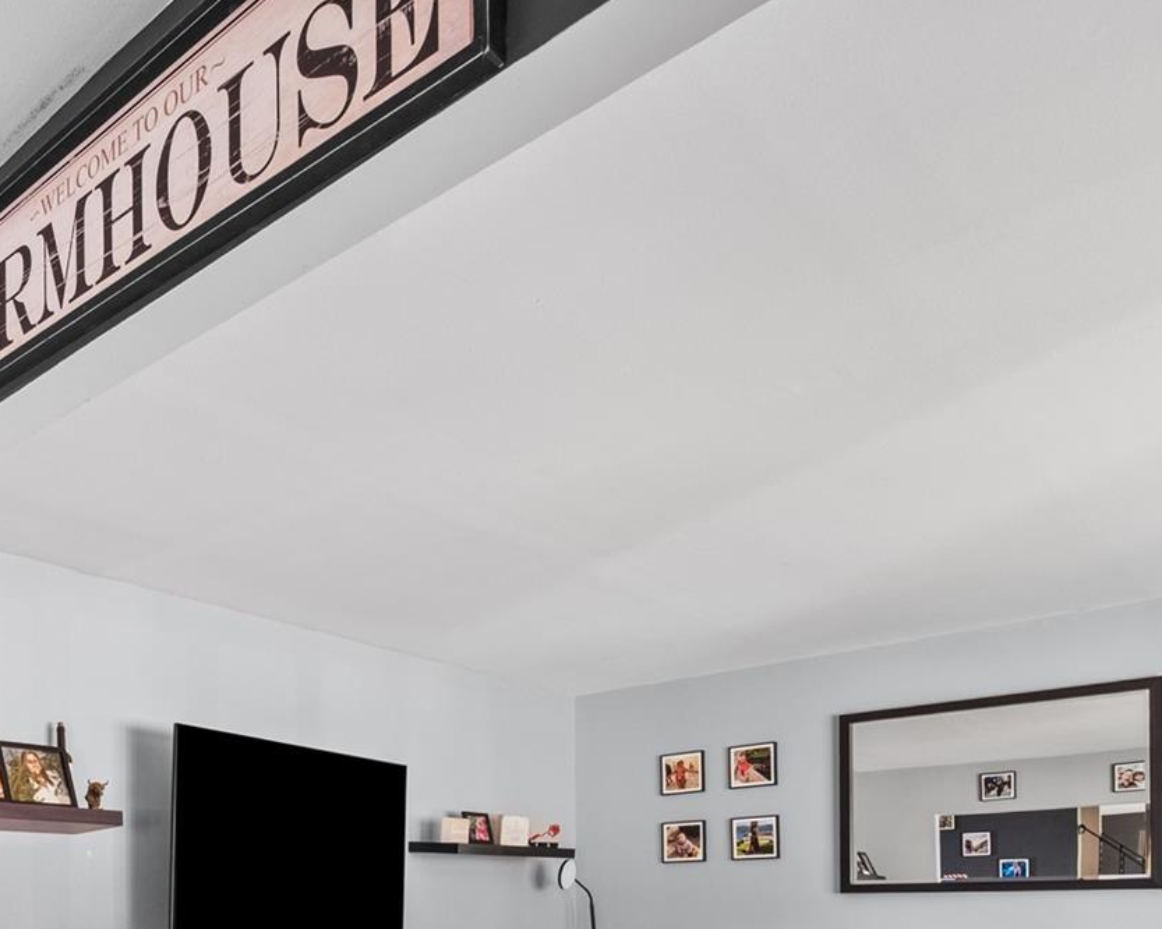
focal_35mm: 30
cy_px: 937
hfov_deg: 51.3
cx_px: 96
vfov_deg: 41.8
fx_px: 1031
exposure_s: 1/2
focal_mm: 8.7
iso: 400
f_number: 8
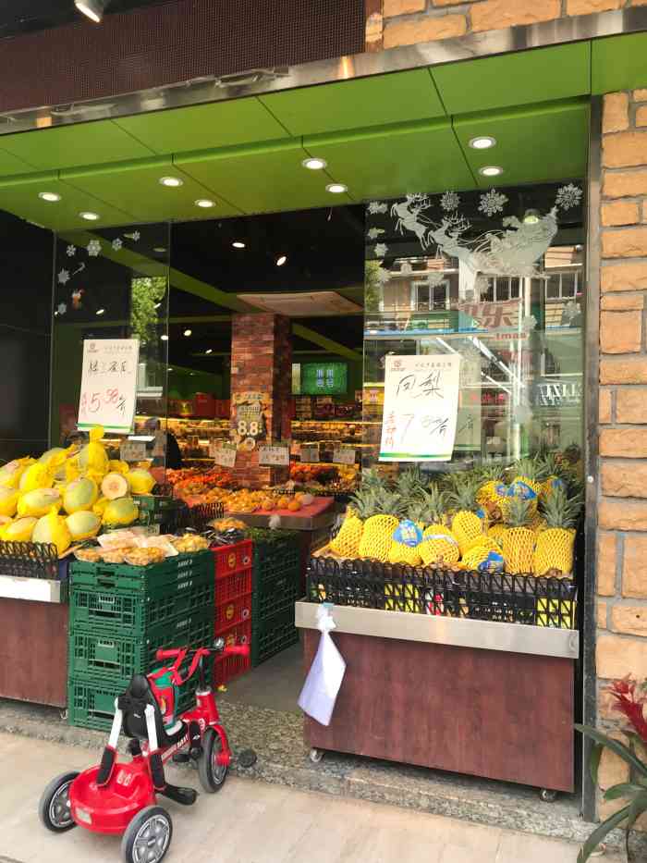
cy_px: 432
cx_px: 324
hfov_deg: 49.8
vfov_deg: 63.4
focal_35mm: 28
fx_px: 698
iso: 20
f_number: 1.8
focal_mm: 3.99
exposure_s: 1/118
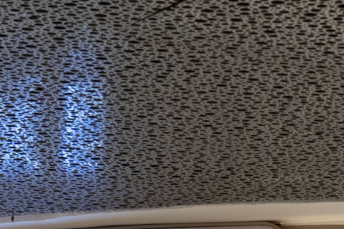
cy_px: 671
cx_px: 446
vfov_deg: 5.8
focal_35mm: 222
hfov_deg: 9.1
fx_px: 2121
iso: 1000
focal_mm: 31
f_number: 5.6
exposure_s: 1/100
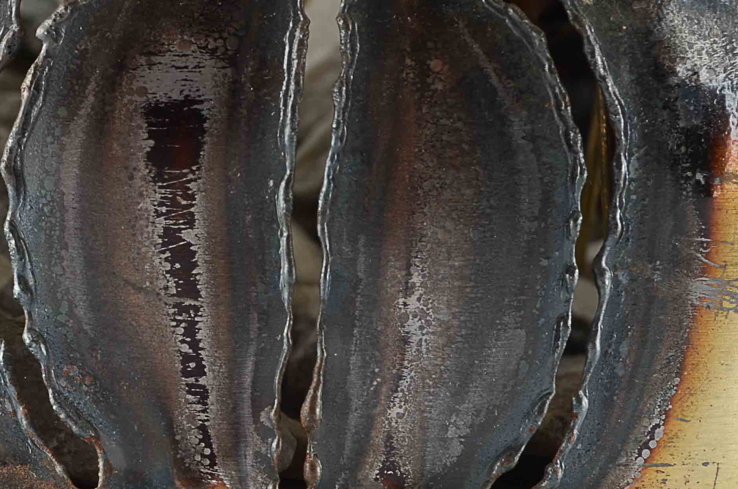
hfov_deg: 12.8
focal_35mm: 158
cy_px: 316
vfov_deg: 8.6
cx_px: -64
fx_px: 3232
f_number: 10
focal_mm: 40
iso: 100
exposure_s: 1/80
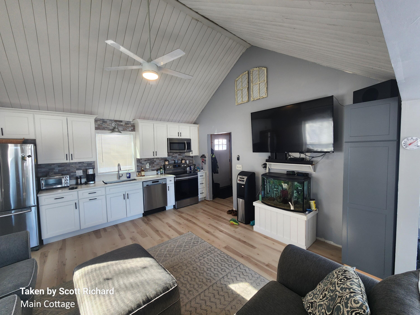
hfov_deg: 106.2
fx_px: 158
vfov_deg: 89.9
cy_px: 158
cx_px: 210
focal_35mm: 13
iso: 125
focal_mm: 2.2
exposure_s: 1/60
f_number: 2.2
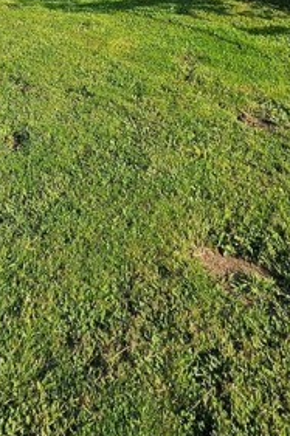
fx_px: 448
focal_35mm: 37
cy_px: -68
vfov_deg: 39.7
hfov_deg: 35.6
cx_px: 98
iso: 50
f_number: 2.2
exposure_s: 1/1114
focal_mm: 2.2
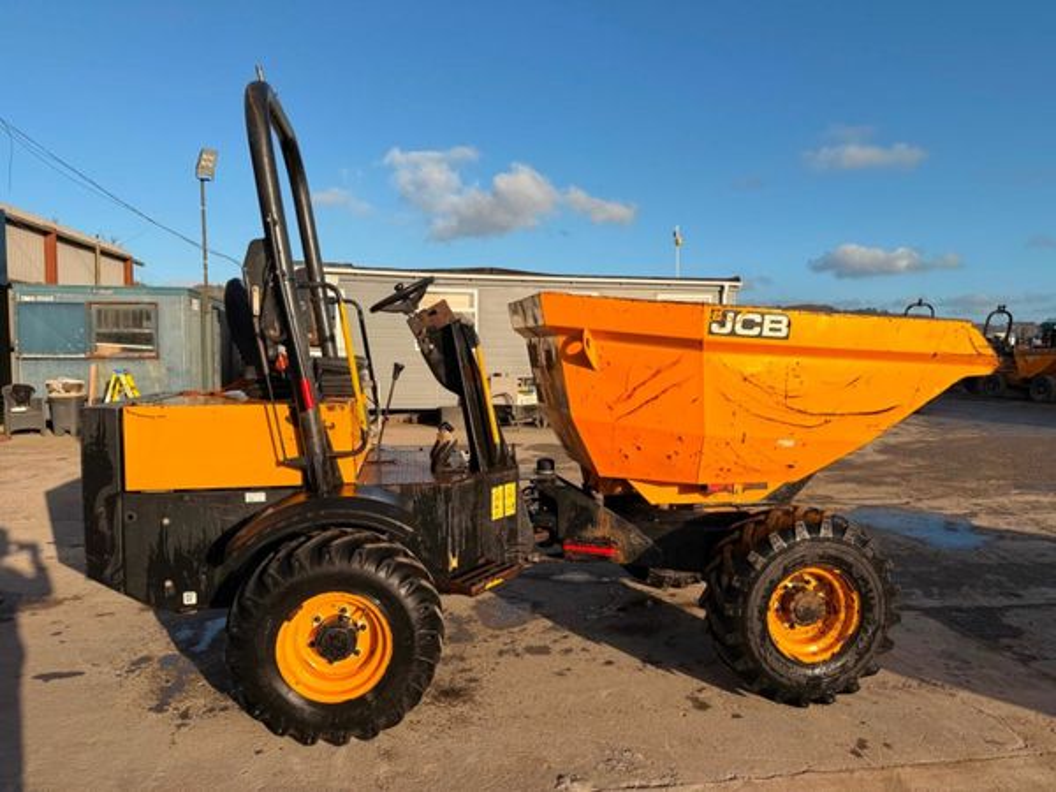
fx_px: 732
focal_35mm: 24
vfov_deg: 56.8
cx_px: 528
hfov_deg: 71.6
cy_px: 396
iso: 80
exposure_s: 1/4167
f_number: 1.78
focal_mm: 6.76
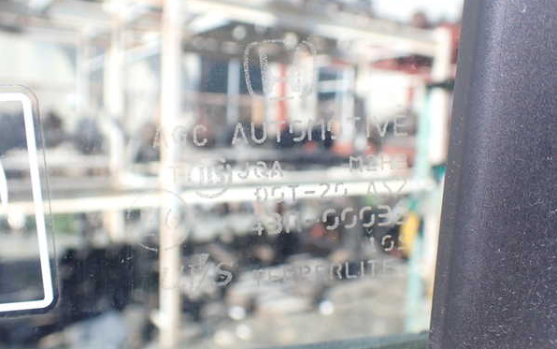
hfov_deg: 59.6
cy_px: 169
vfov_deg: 39.5
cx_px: 279
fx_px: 486
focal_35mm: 32
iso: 100
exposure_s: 1/320
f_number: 3.2
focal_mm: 5.4
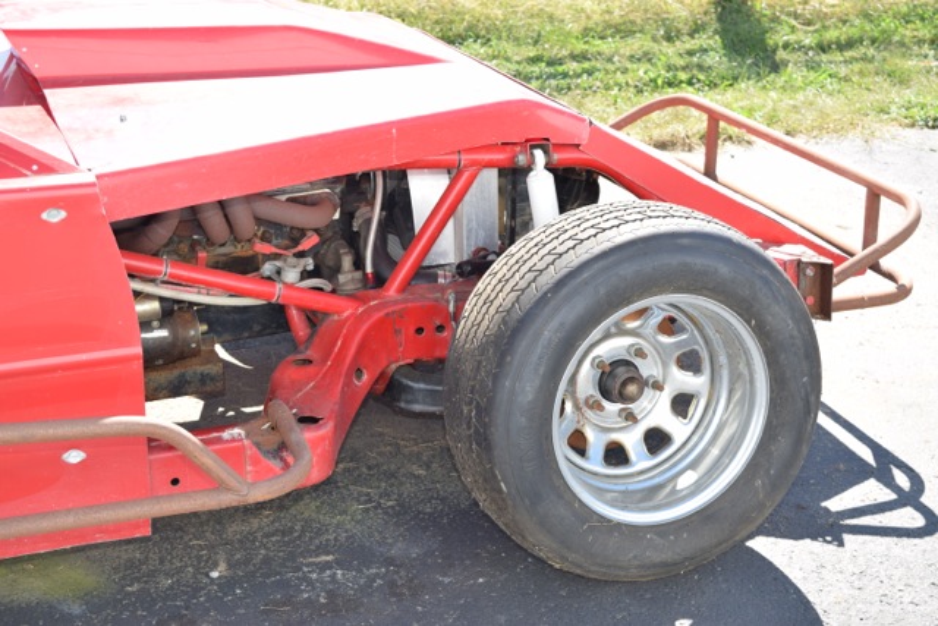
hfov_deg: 31.9
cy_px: 313
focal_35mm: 63
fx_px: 1642
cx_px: 469
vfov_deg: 21.6
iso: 100
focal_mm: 42
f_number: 5.6
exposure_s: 1/100
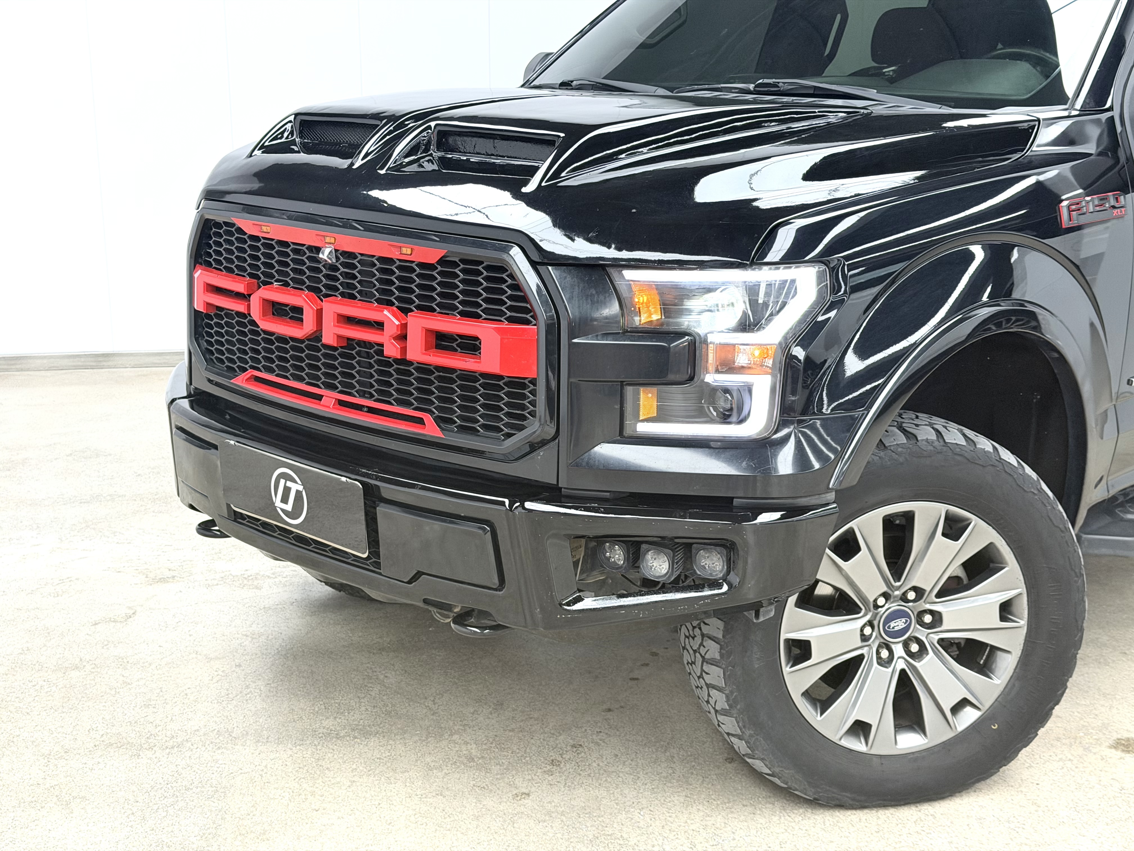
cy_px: 426
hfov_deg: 39.7
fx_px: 1572
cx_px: 567
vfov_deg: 30.3
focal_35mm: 48
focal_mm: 6.76
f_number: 1.78
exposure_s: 1/100
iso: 80
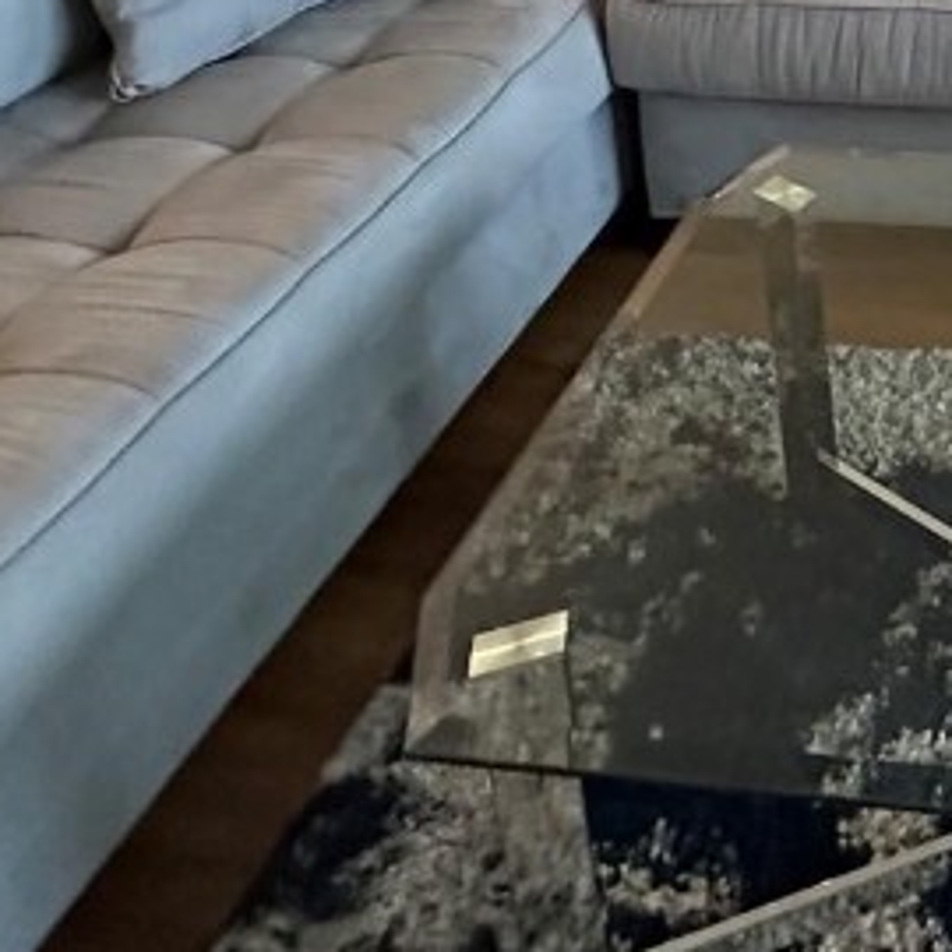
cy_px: -374
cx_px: 1206
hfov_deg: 29.7
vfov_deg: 27.9
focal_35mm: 47
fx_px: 1462
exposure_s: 1/60
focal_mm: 2.22
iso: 800
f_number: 2.2
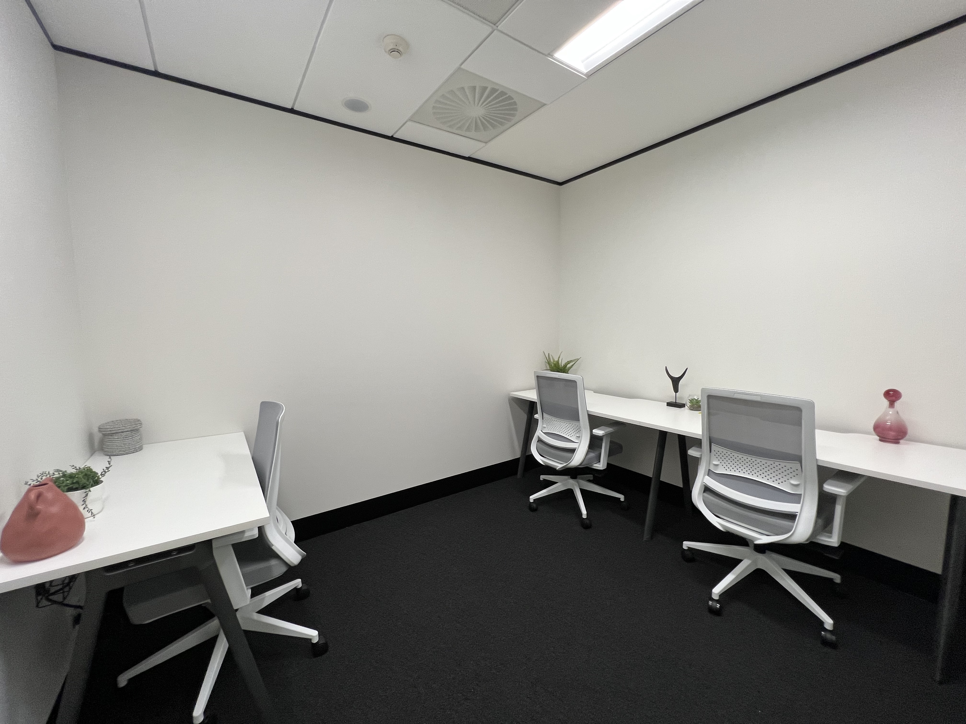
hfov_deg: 106.2
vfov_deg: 89.9
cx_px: 483
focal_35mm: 13
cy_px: 362
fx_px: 363
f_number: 1.8
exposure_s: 1/100
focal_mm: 1.57
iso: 125
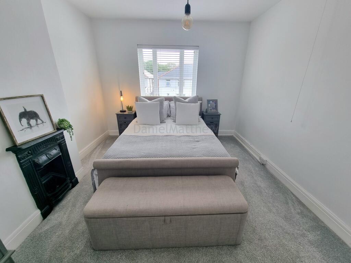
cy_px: 132
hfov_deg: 106.2
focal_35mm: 13
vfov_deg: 89.9
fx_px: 132
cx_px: 176
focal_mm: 2.2
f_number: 2.2
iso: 50
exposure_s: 1/60.2
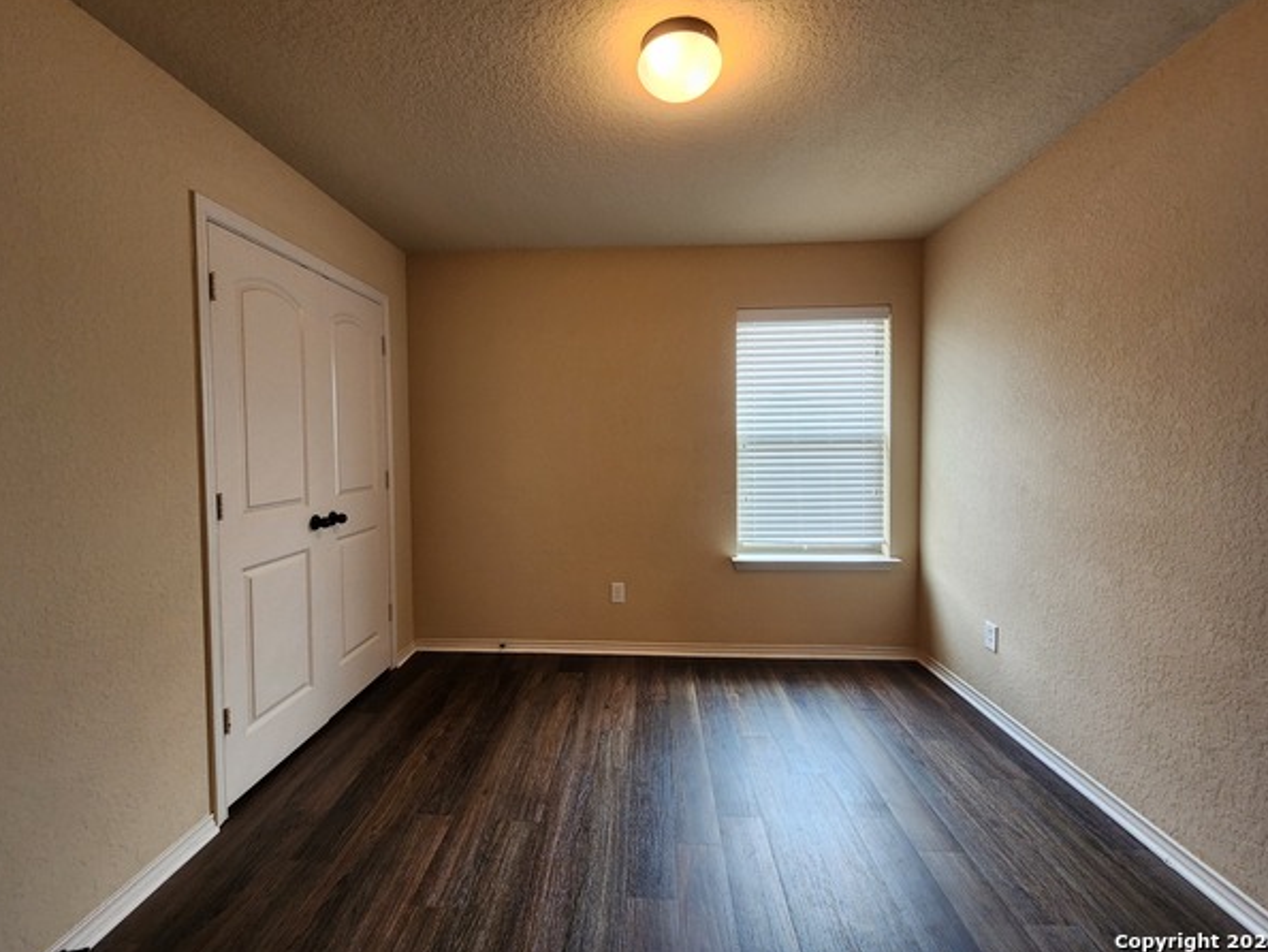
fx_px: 513
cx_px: 602
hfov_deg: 102.0
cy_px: 467
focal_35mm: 14
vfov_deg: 85.7
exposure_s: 1/60
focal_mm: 2.2
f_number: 2.2
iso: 200
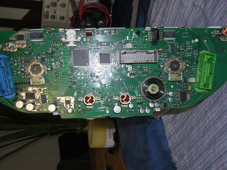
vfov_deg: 39.7
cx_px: 114
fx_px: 236
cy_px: 85
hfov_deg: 51.4
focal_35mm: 36
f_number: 5.2
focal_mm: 4.7
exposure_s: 1/60.1
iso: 100
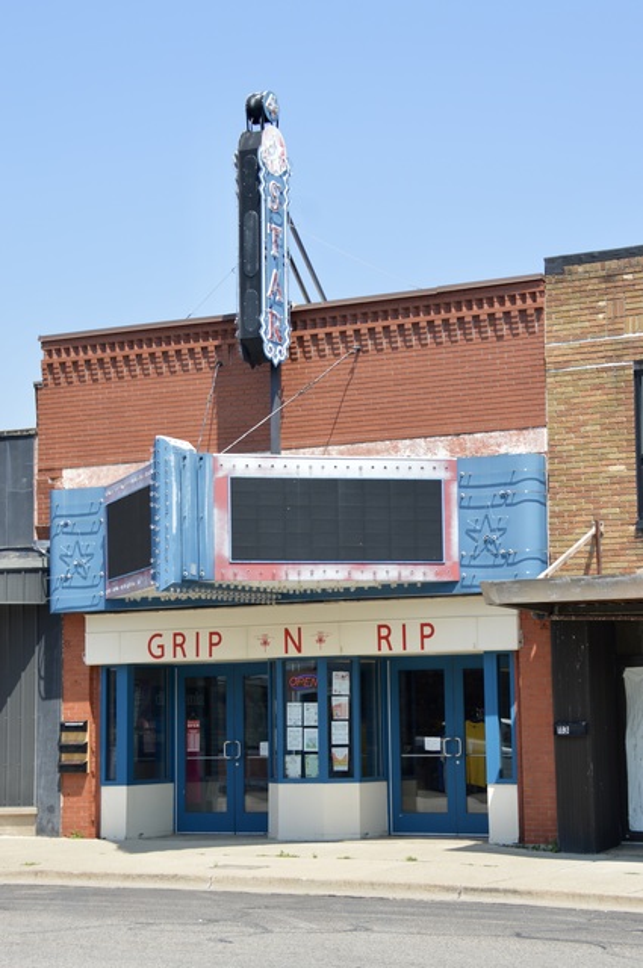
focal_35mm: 75
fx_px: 2015
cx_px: 322
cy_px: 484
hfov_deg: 18.1
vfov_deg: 27.0
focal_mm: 50
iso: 100
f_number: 7.1
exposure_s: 1/200
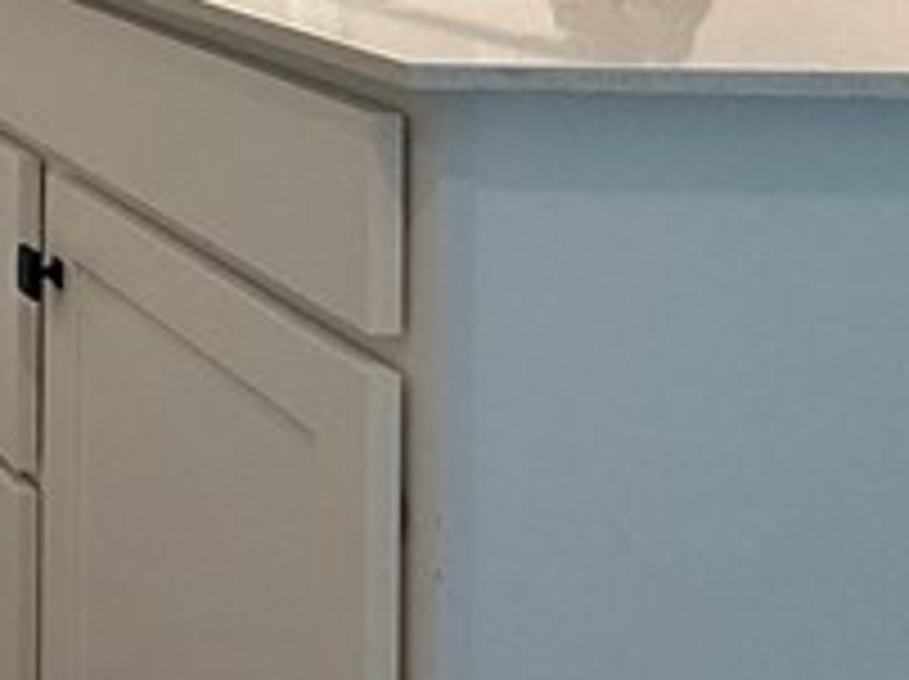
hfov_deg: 19.5
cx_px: -774
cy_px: -288
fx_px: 1862
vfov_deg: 18.7
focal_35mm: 71
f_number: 2.2
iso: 200
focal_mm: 2.22
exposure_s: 1/120
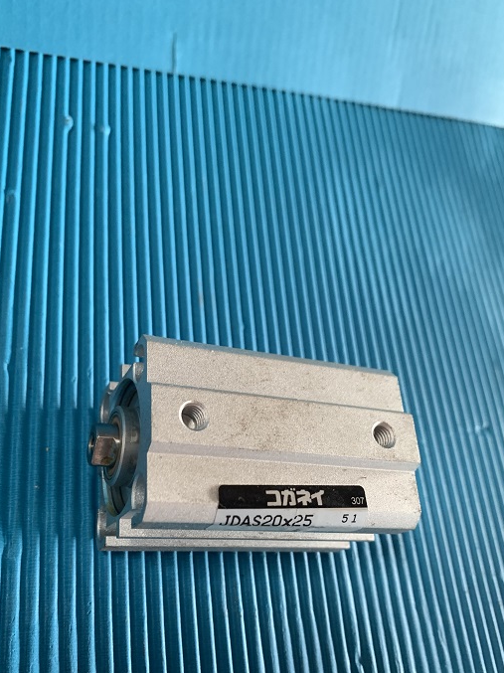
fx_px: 602
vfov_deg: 58.2
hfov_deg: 45.4
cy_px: 377
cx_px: 239
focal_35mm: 31
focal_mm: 4.25
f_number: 1.8
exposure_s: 1/60
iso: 160
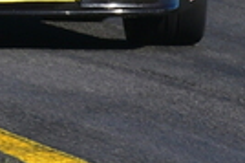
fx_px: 30520
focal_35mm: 4490
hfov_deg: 0.5
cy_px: -263
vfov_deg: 0.3
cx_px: -69
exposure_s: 1/640
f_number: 11
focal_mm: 500
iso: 500
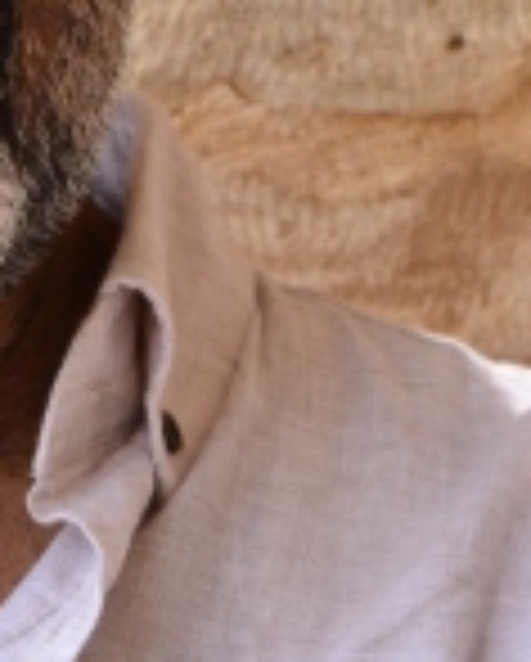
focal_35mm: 429
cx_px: -292
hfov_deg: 3.6
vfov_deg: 4.5
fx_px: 8410
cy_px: 775
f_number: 8
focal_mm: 70
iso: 400
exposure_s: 1/500
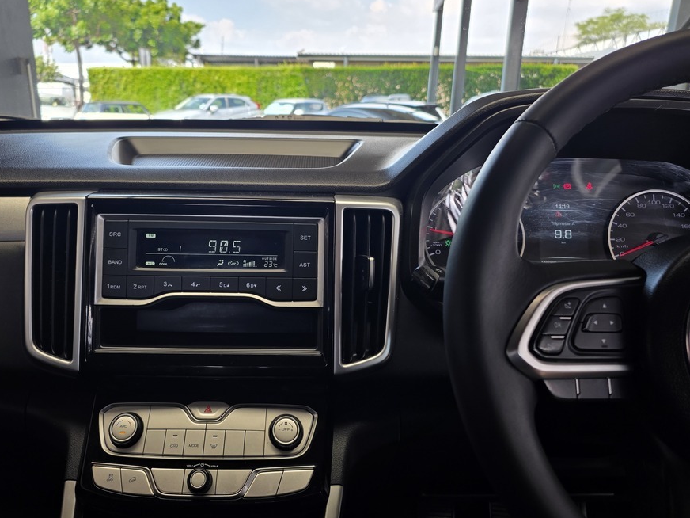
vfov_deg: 51.4
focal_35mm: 27
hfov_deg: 65.1
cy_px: 256
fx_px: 538
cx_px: 305
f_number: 1.7
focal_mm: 6.25
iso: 50
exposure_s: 1/180
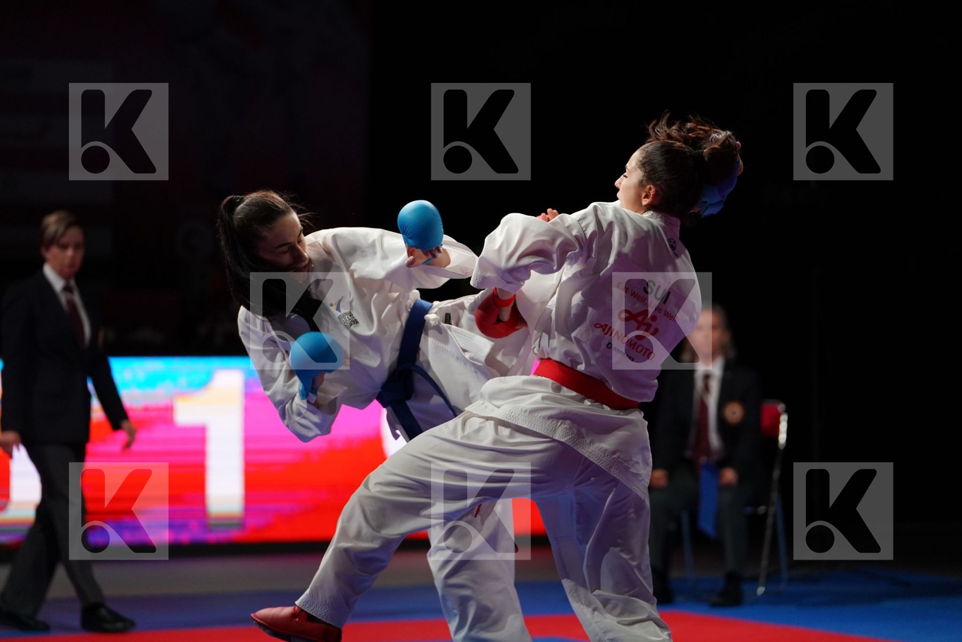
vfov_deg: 10.4
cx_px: 481
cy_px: 321
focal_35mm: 132
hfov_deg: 15.5
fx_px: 3527
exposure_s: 1/1000
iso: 2500
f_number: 2.8
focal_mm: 132
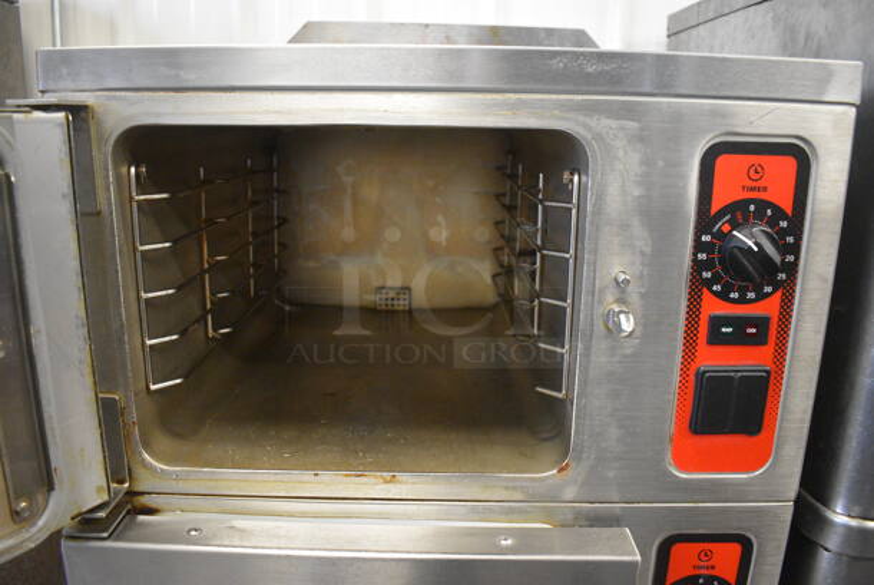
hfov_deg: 67.3
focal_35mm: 27
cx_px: 437
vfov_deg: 48.0
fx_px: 656
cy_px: 292
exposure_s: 1/125
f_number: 3.5
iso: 4500
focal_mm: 18
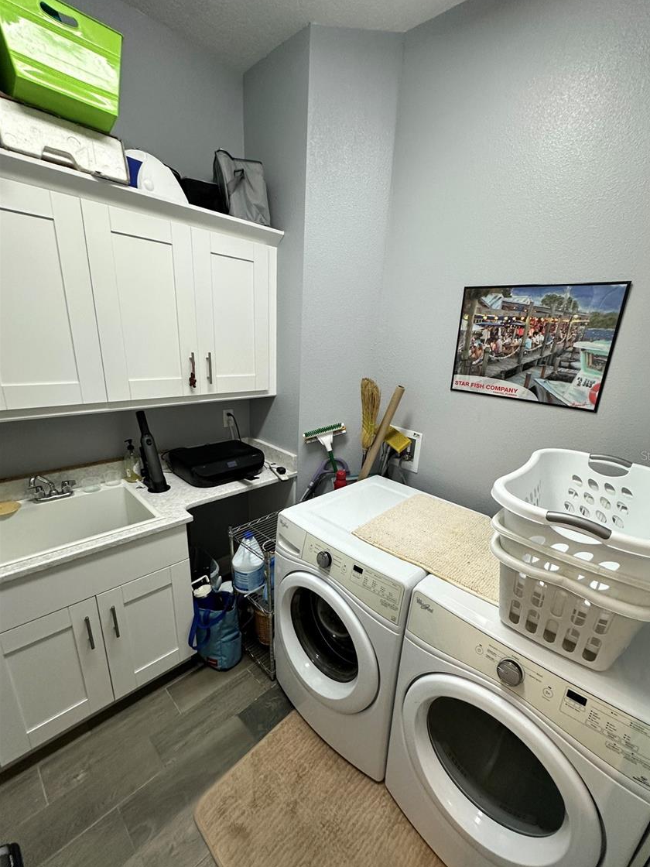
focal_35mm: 15
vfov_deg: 98.1
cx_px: 347
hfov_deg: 81.6
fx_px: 376
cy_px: 455
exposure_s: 1/120
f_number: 2.2
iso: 200
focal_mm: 2.22
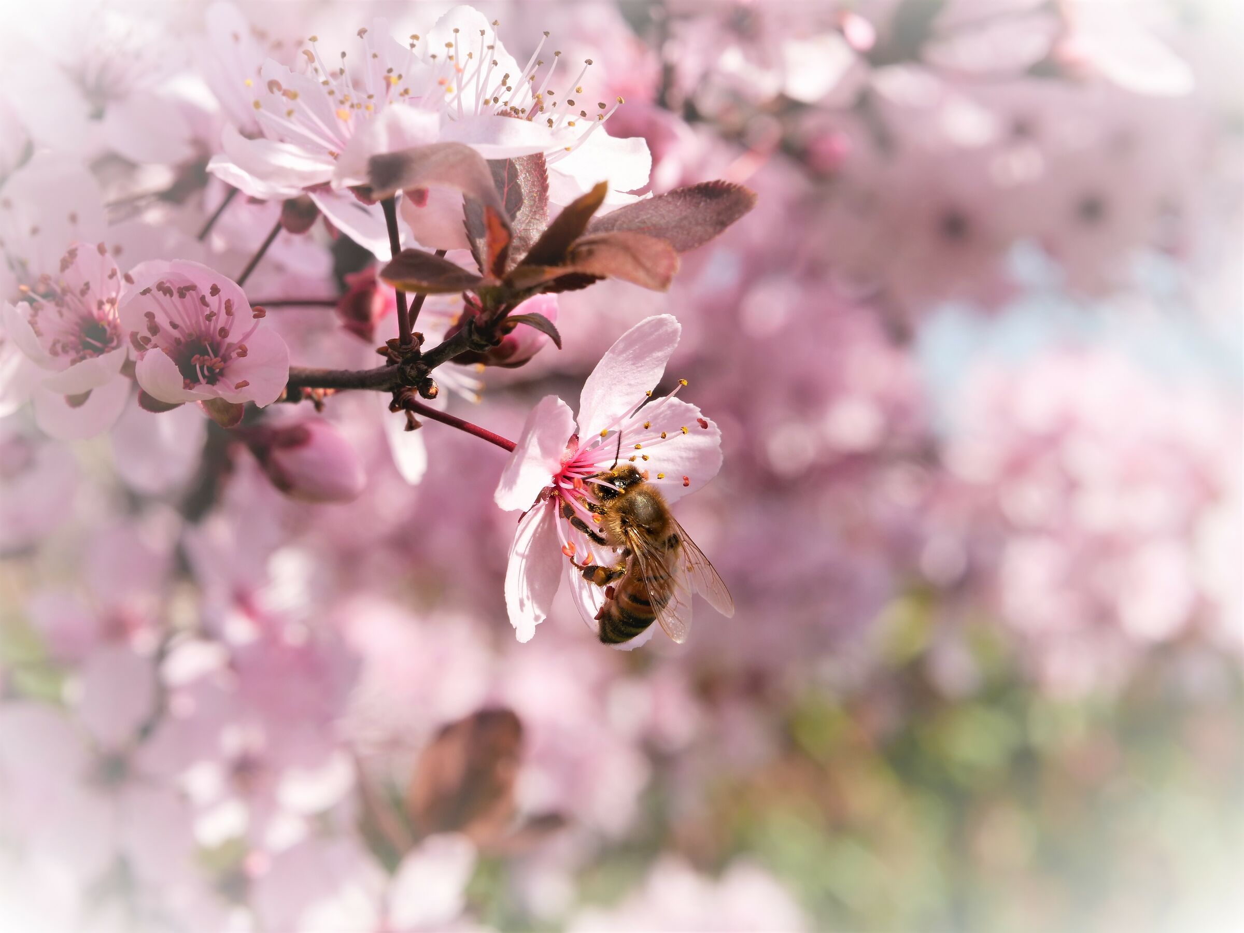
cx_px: 622
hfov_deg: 19.6
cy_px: 466
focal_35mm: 100
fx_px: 3594
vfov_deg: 14.8
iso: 200
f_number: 11
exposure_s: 1/200
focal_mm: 50
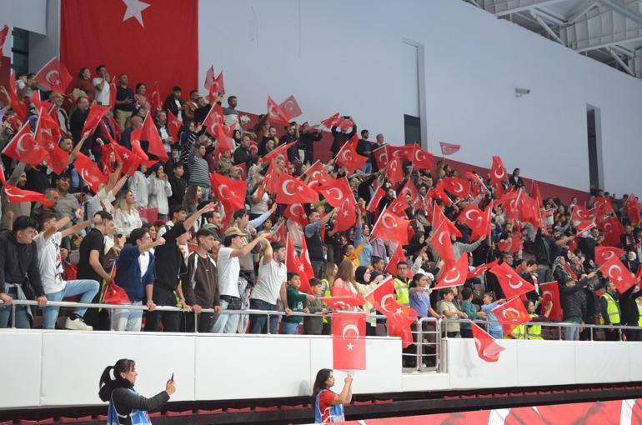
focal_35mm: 66
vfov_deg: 20.5
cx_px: 321
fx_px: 1175
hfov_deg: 30.6
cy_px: 212
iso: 1600
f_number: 5.3
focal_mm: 44
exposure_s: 1/160
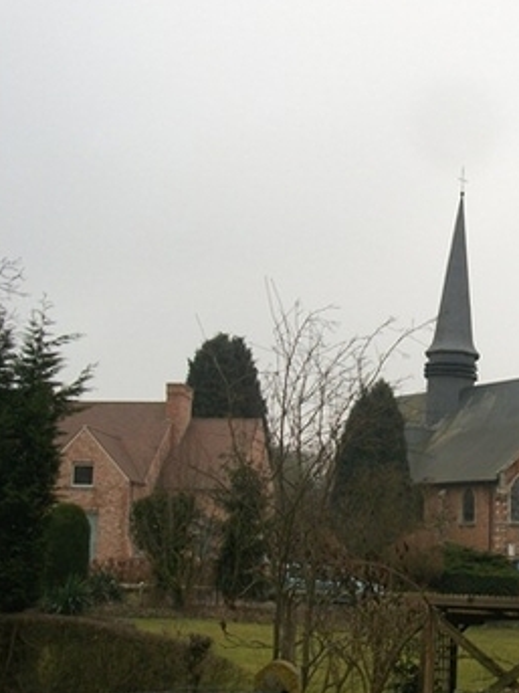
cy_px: 400
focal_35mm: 56
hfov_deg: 25.5
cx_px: 436
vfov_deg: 34.3
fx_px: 1120
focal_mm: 5.7
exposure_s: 1/60
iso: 80
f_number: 8.8
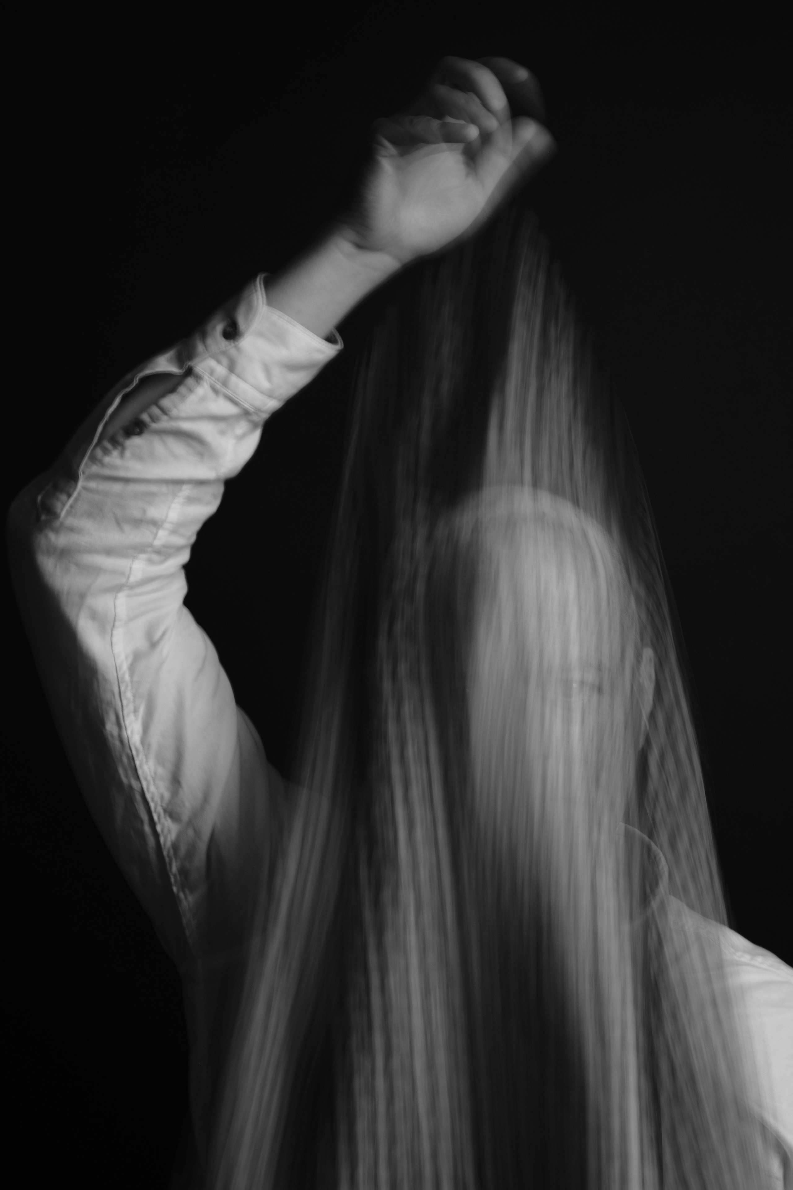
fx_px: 2974
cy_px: 595
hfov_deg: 15.2
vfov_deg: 22.6
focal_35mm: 90
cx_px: 396
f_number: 10
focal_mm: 60
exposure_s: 1/4
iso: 200
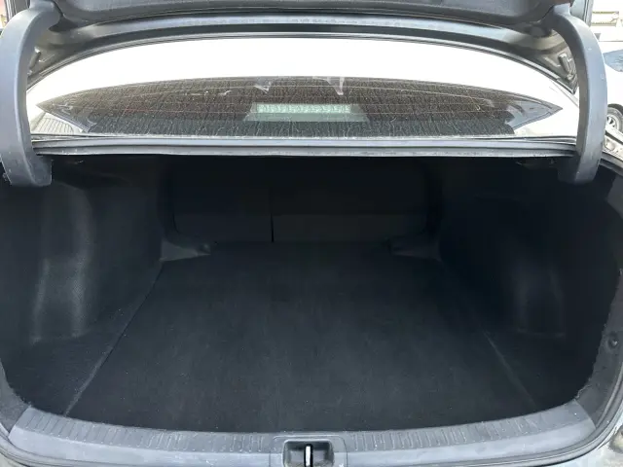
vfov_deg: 56.8
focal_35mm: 24
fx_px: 432
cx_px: 312
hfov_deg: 71.6
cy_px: 234
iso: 500
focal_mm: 6.86
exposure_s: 1/60
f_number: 1.78
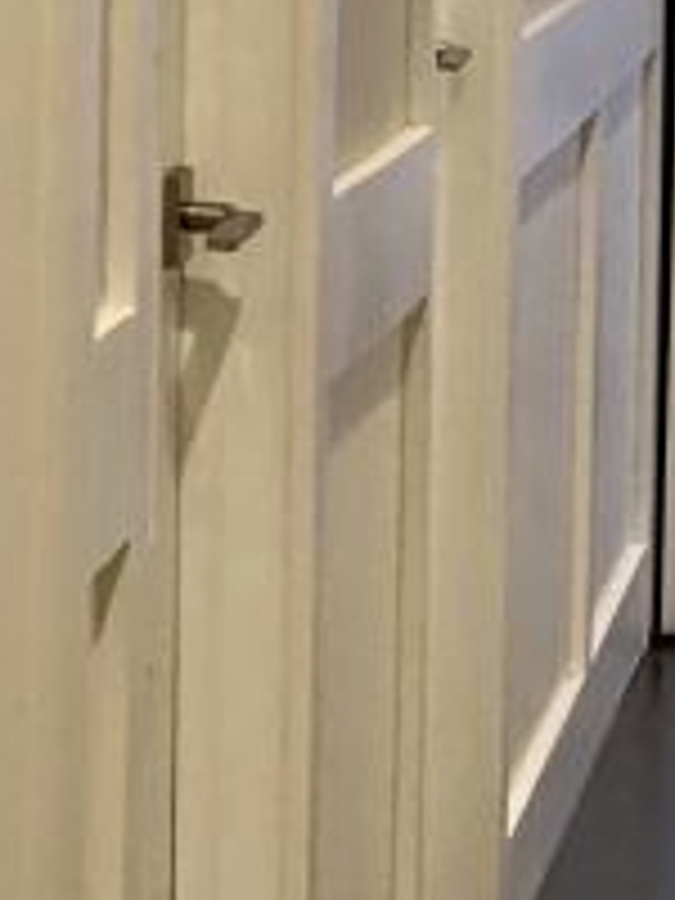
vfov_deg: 7.5
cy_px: -135
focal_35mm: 262
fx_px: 6812
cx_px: 990
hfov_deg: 5.6
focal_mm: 6
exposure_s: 1/60
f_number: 2
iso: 320
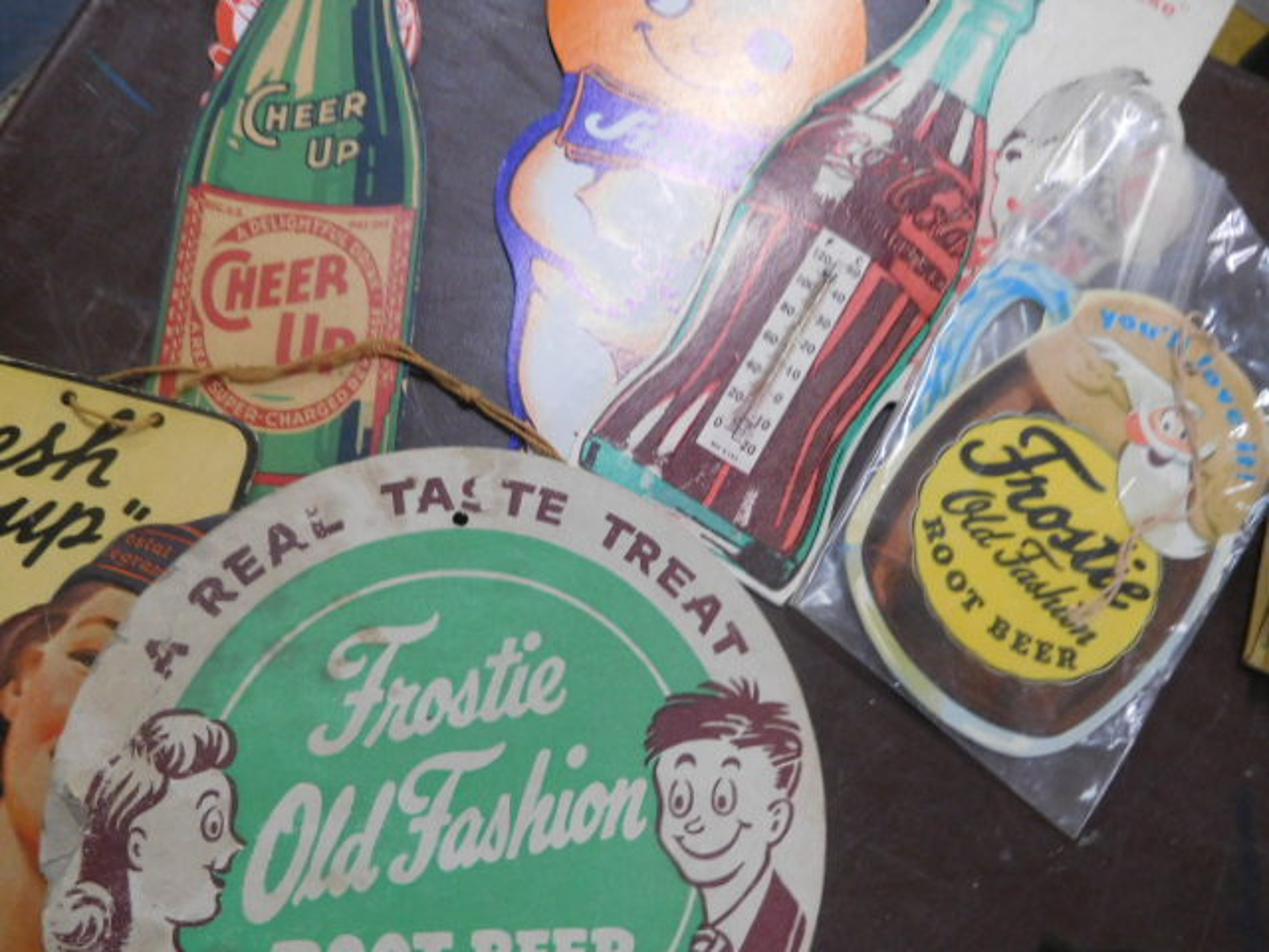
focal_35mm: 28
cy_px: 476
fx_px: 1026
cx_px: 634
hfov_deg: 63.4
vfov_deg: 49.7
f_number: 3.5
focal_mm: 5
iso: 400
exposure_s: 1/10
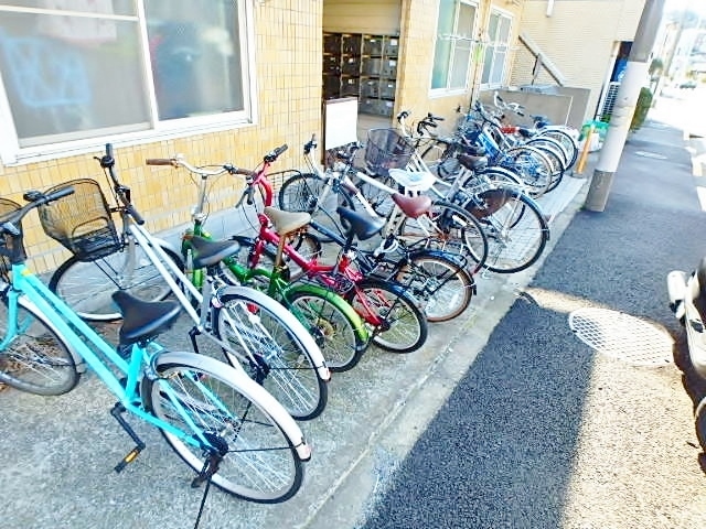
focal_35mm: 21
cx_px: 353
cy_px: 264
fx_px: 428
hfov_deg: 79.0
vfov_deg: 63.4
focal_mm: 3.7
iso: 125
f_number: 3.5
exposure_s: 1/80
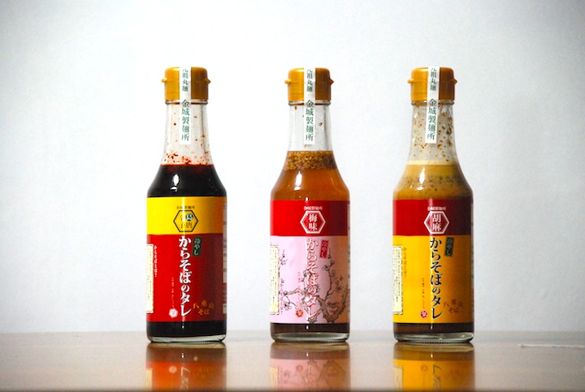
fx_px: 3297
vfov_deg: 6.8
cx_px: 292
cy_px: 196
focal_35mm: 202
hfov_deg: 10.1
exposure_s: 1/30
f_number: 5.6
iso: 1600
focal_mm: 135
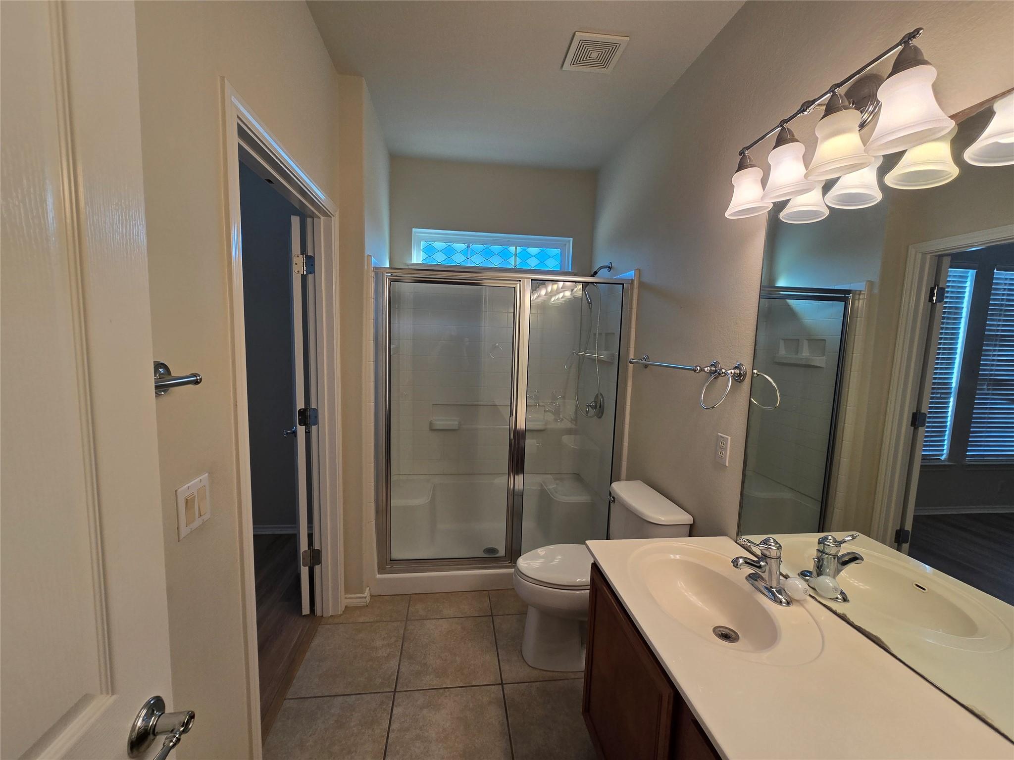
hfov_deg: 106.2
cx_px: 507
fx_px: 381
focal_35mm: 13
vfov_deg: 89.9
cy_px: 380
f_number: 2.2
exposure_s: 1/123
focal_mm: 2.2
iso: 50
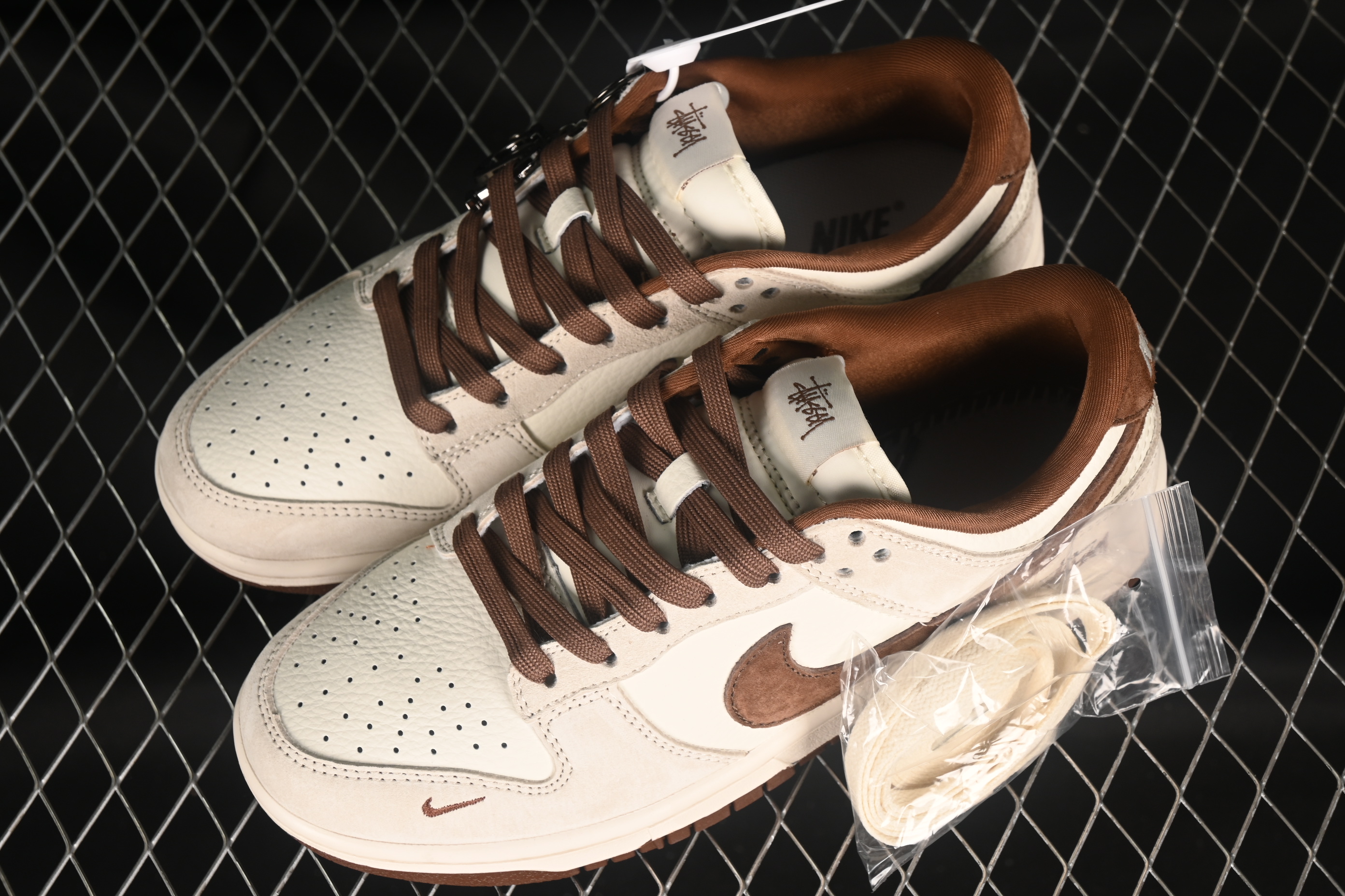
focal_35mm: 75
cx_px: 672
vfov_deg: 18.2
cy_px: 448
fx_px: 2802
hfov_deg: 27.0
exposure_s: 1/80
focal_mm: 50
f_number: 7.1
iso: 160
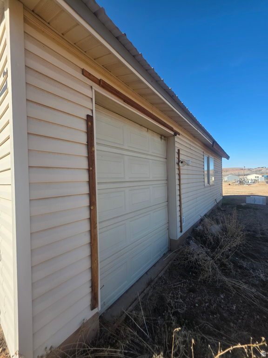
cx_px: 134
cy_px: 179
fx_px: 134
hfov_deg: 89.9
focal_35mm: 13
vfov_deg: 106.2
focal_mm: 2.2
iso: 40
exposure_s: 1/1199
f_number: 1.9
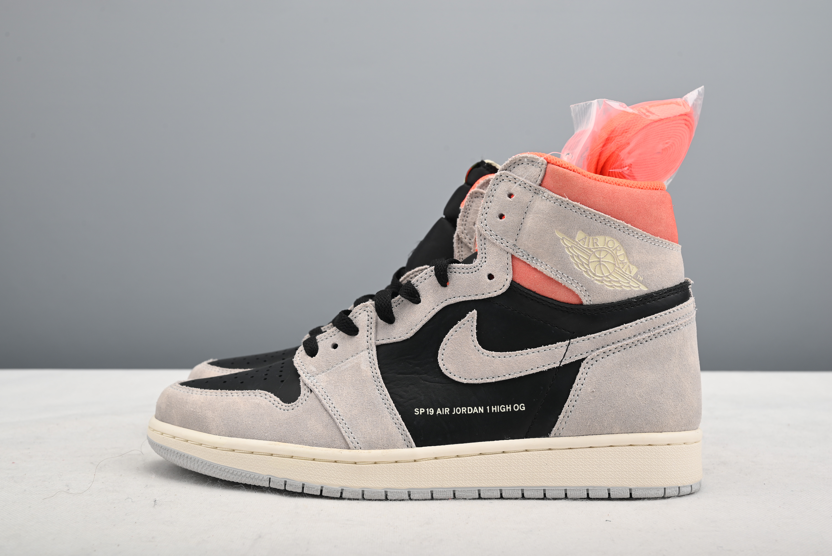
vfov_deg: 34.2
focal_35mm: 39
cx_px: 416
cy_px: 278
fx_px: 902
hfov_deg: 49.5
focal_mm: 39
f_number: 11
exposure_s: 1/200
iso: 100
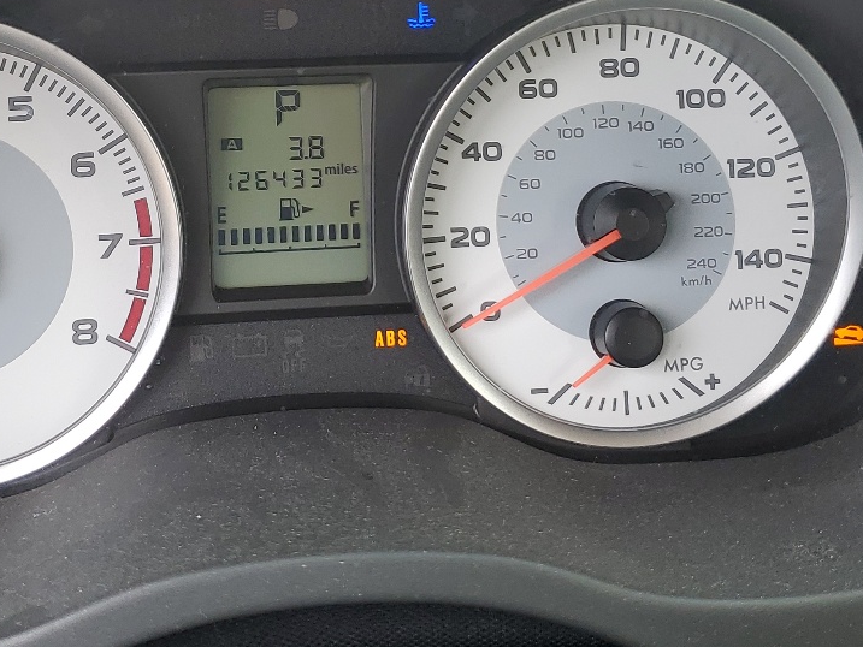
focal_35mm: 58
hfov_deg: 33.0
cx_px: 311
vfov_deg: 24.5
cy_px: 66
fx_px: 1446
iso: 50
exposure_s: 1/175
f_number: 1.5
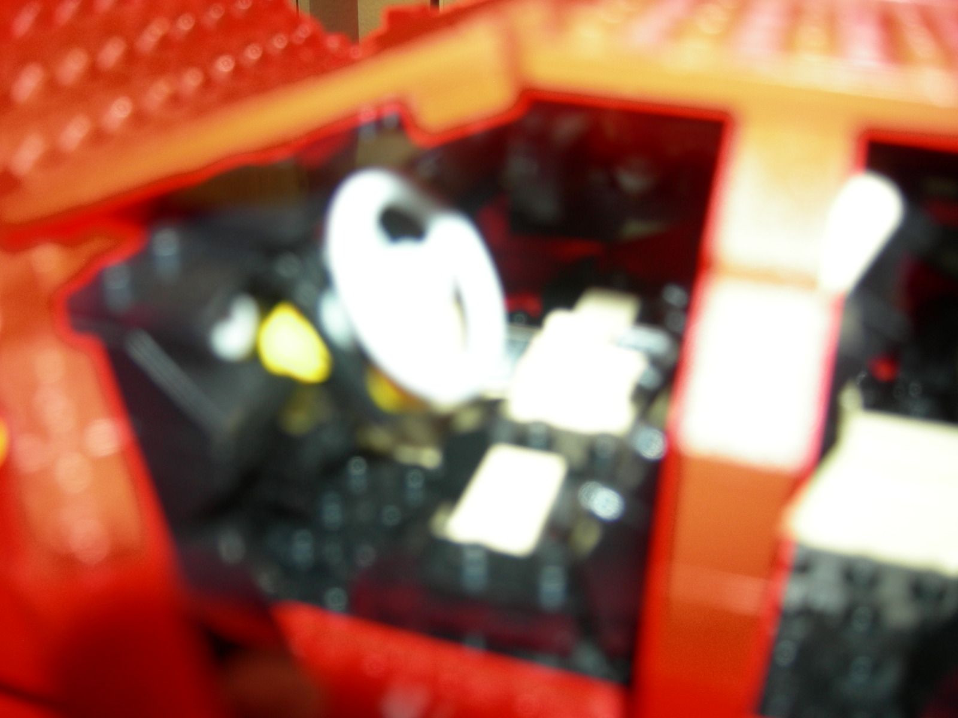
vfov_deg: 39.7
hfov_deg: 51.4
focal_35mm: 36
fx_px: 996
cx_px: 479
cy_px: 359
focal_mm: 7.5
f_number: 2.7
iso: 64
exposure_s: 1/60.1
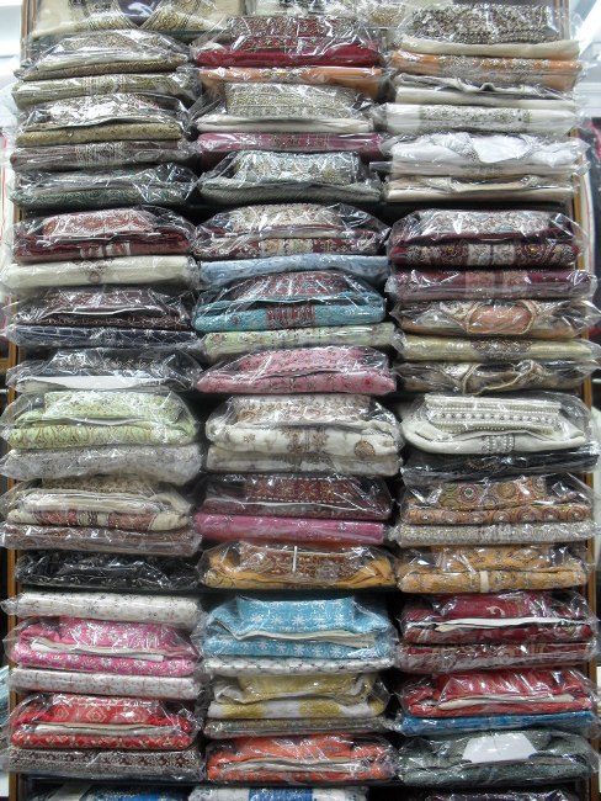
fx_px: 879
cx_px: 300
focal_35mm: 38
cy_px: 400
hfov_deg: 37.7
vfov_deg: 49.0
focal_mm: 6.3
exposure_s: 1/45
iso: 80
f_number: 2.8
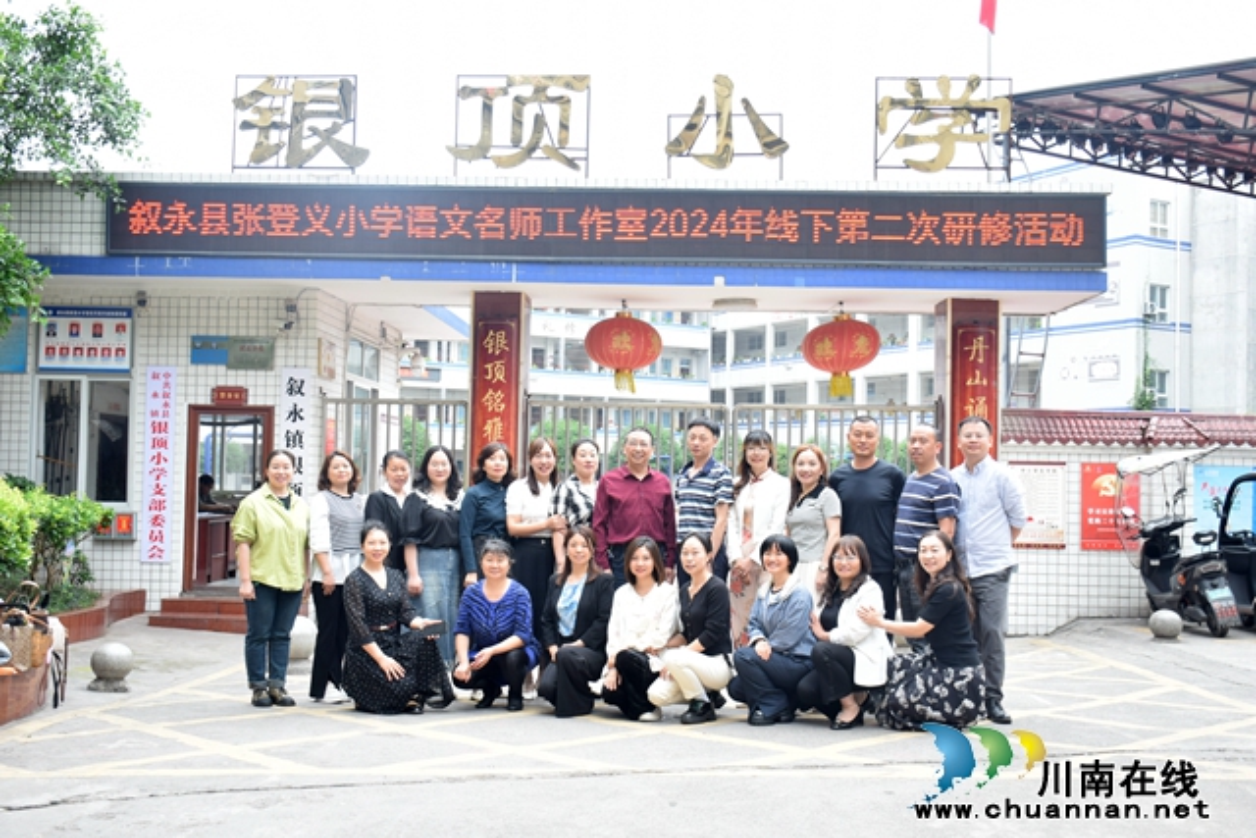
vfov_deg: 36.9
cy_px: 419
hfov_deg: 53.1
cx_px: 628
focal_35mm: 36
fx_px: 1256
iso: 400
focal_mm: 24
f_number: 4.5
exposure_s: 1/250
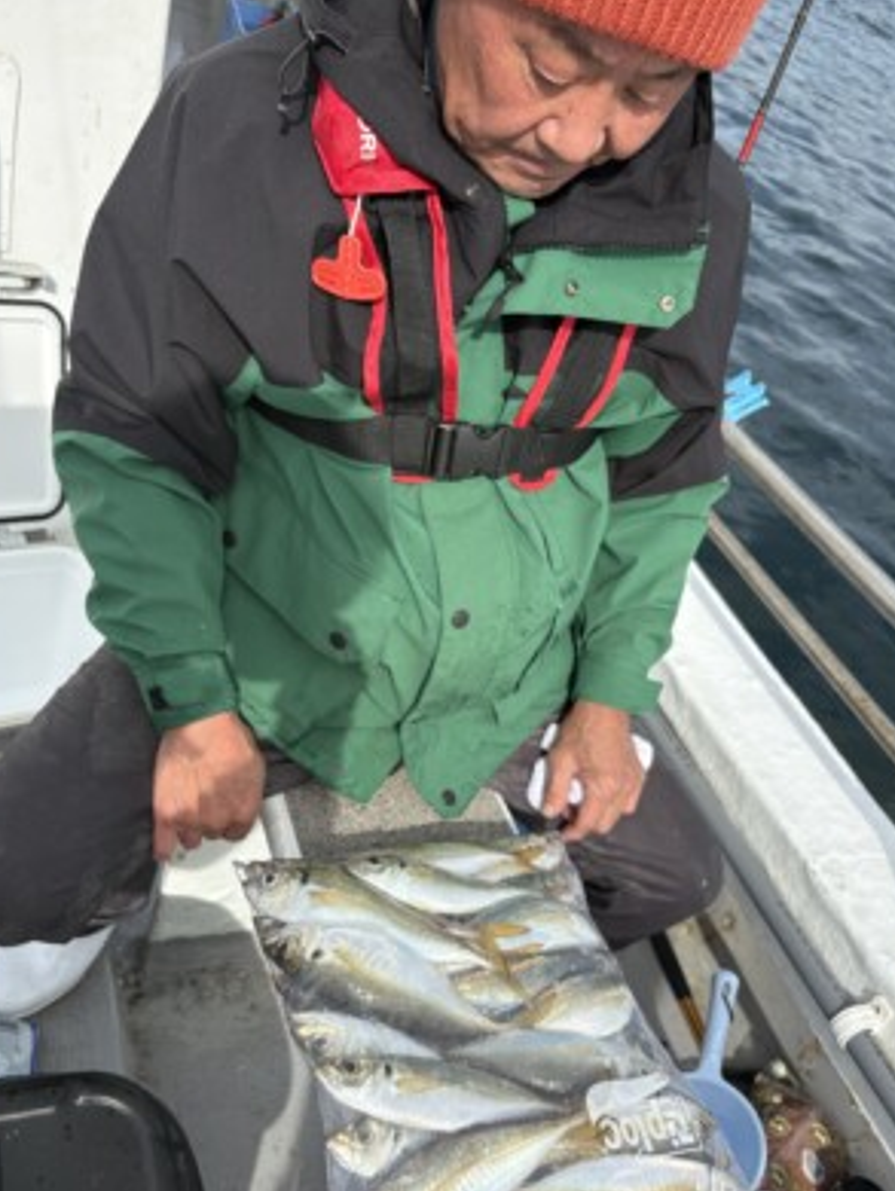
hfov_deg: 46.8
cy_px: 681
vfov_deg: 59.7
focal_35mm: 30
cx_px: 425
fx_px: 1033
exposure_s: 1/2538
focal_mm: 5.96
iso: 50
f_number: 1.6
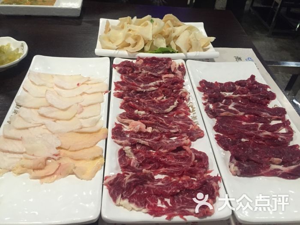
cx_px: 150
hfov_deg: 61.7
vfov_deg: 48.2
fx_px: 251
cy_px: 112
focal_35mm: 29
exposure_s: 1/30
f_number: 2.2
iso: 250
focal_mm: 4.15
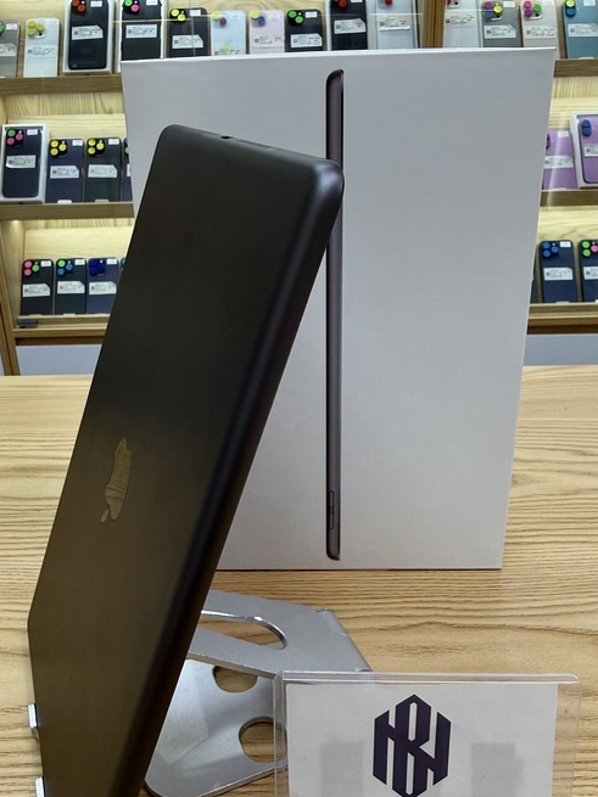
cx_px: 272
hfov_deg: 42.9
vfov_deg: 55.2
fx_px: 760
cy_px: 443
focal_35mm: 33
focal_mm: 2.22
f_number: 2.2
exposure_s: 1/120
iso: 80
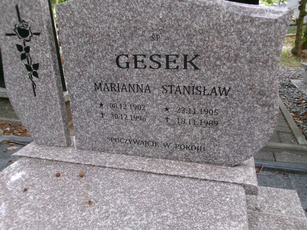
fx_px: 248
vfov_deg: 49.7
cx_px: 154
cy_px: 115
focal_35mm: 28
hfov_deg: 63.4
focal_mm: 5.1
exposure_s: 1/45
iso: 100
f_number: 3.9
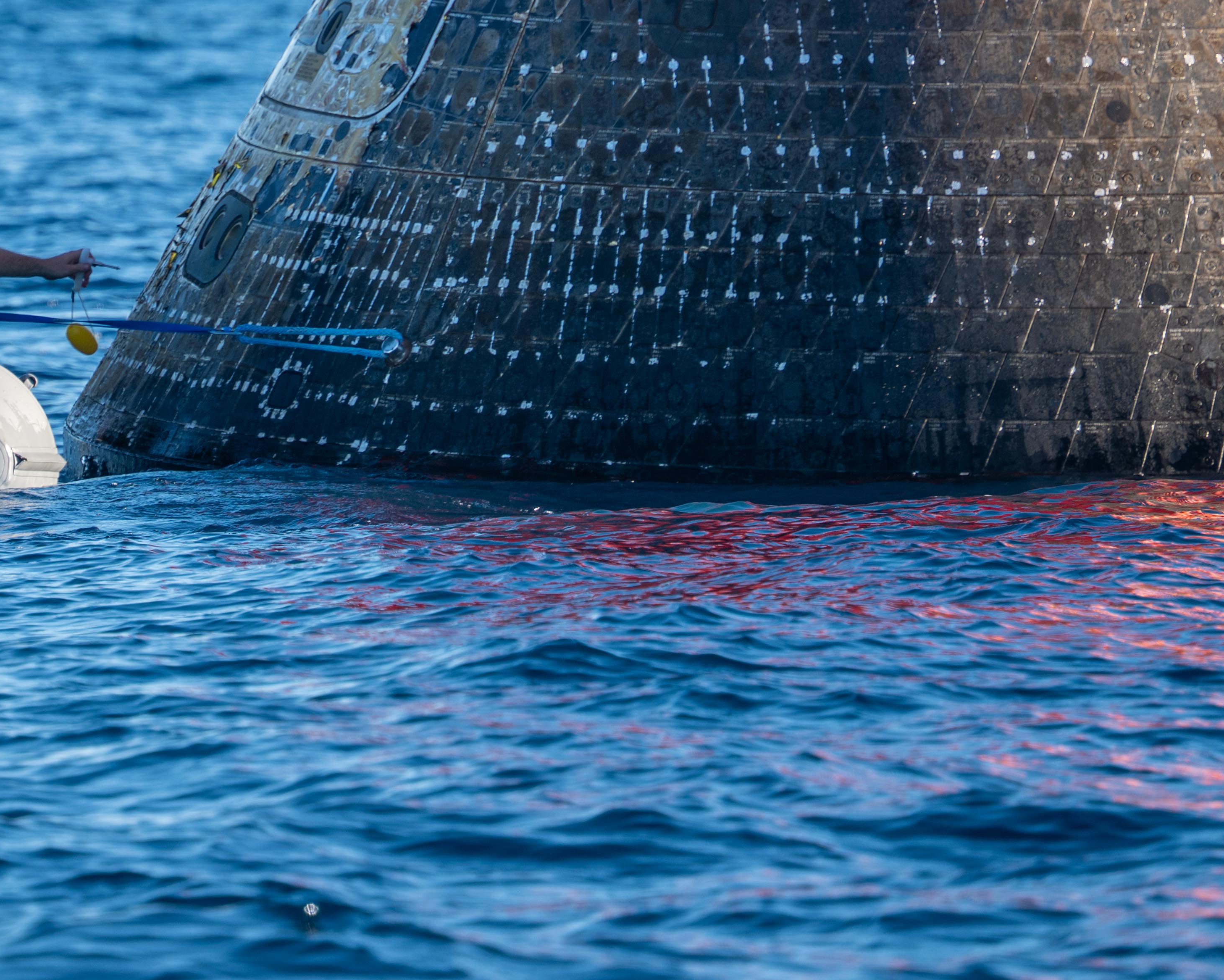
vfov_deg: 2.0
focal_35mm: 779
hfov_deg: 2.5
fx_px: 28224
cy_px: 241
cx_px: 228
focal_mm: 400
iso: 100
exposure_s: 1/320
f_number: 6.3
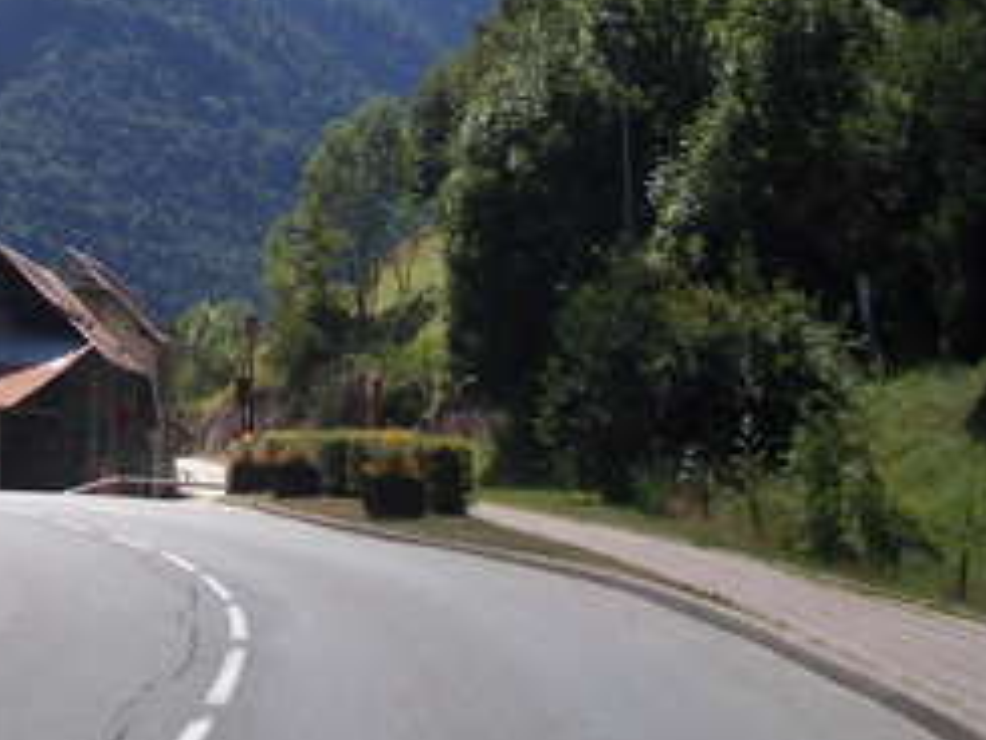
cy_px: -60
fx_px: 2650
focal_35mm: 93
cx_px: -80
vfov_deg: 15.5
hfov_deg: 20.2
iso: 80
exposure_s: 1/400
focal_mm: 5.3
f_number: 6.2
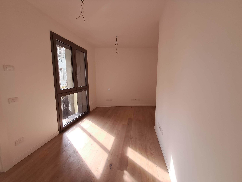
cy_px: 91
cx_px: 121
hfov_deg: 106.2
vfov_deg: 89.9
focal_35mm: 13
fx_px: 91
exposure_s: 1/104
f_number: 2.2
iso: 50
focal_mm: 1.13
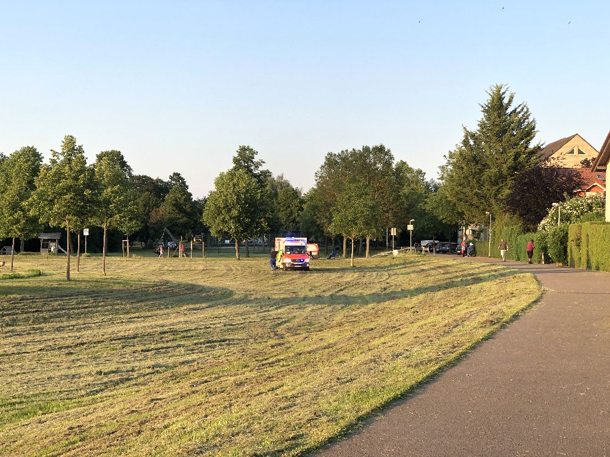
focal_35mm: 57
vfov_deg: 25.7
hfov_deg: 33.8
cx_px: 305
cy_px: 228
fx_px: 1004
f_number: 2.8
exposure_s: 1/171
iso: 20
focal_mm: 6.6
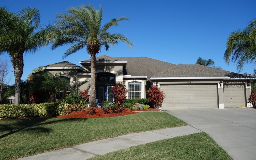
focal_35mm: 29
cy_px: 75
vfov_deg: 43.2
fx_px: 202
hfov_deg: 64.6
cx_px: 127
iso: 125
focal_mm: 10.4
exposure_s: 1/800
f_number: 5.6
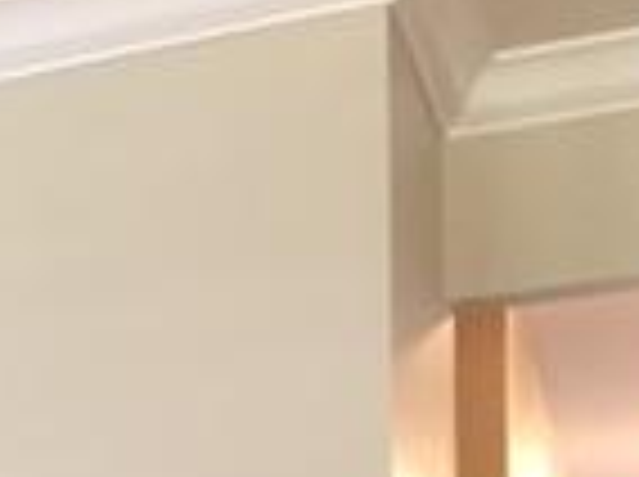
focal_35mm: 131
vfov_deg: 10.2
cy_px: 1048
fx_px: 2414
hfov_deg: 13.0
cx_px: -666
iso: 125
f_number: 2.2
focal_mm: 4.15
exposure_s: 1/30
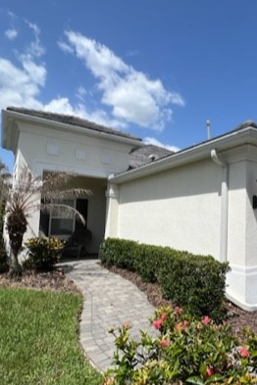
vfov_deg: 78.4
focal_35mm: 22
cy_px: 209
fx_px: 236
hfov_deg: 54.9
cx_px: 188
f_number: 1.8
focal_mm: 1.57
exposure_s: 1/2538
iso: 32
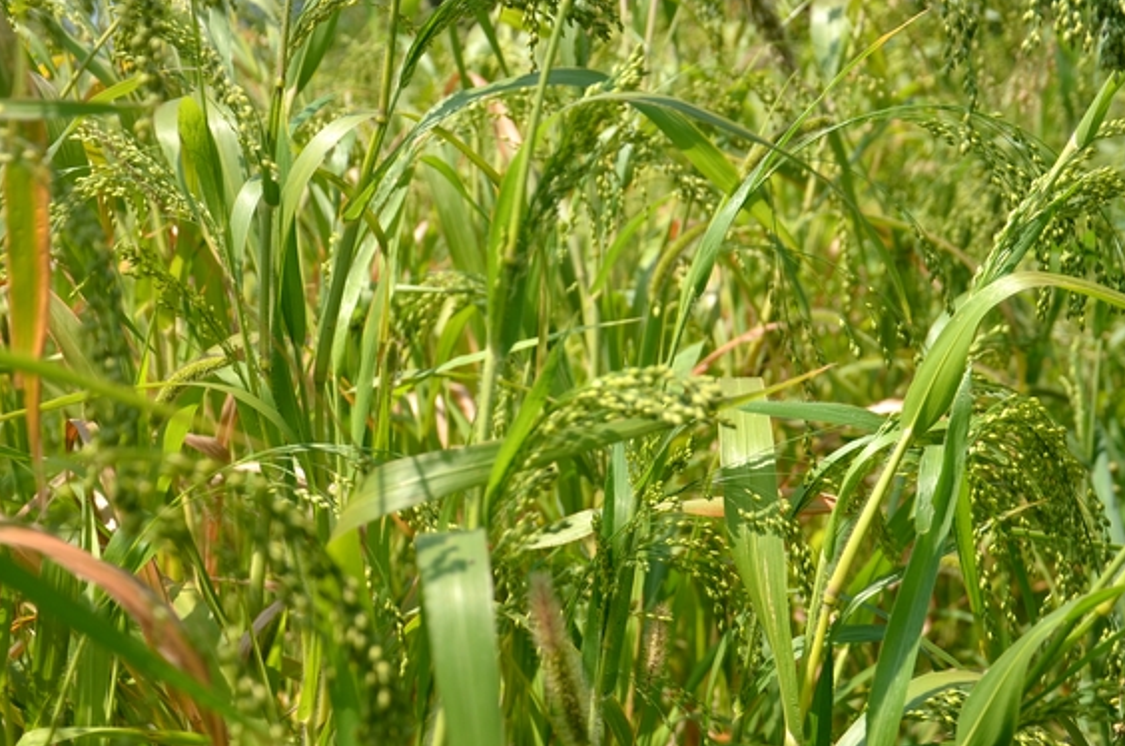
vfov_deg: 20.2
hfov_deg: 29.9
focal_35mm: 67
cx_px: 764
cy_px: 321
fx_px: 2090
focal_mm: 28
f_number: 4
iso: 100
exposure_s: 1/750
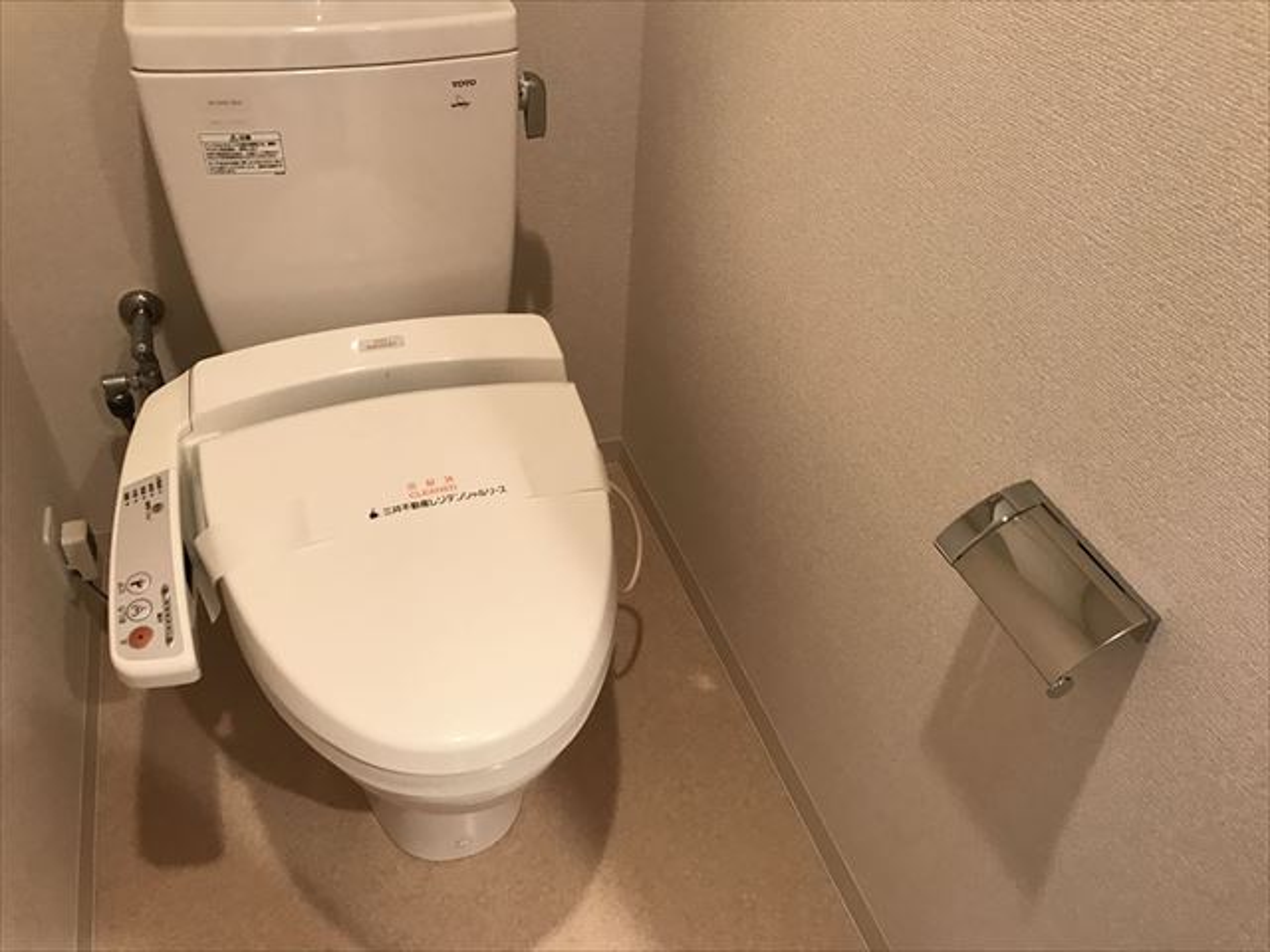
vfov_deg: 49.7
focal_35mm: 28
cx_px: 635
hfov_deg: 63.4
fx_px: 1027
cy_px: 476
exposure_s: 1/17
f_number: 1.8
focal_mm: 3.99
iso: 50
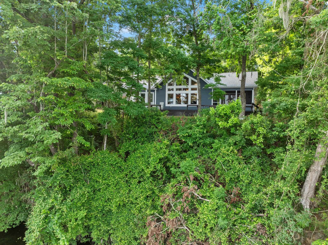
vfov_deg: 56.8
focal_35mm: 24
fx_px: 227
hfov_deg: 71.6
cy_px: 122
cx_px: 164
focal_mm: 12.29
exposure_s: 1/200
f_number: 2.8
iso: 100
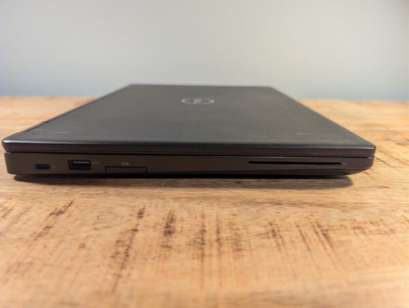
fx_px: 284
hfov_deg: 71.5
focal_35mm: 24
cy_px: 154
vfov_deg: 57.0
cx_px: 204
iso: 64
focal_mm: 6.9
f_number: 1.68
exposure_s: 1/18.6
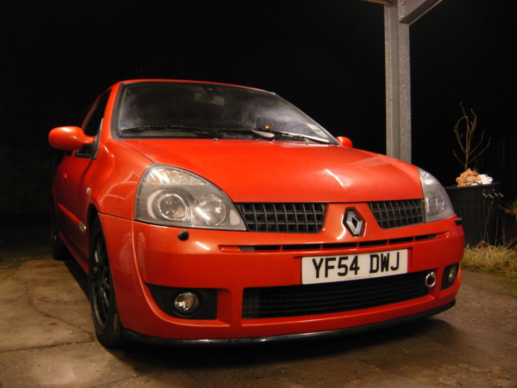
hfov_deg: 51.4
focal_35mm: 36
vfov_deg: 39.7
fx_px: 538
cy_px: 194
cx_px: 258
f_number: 2.7
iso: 178
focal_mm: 7.5
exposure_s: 1/4
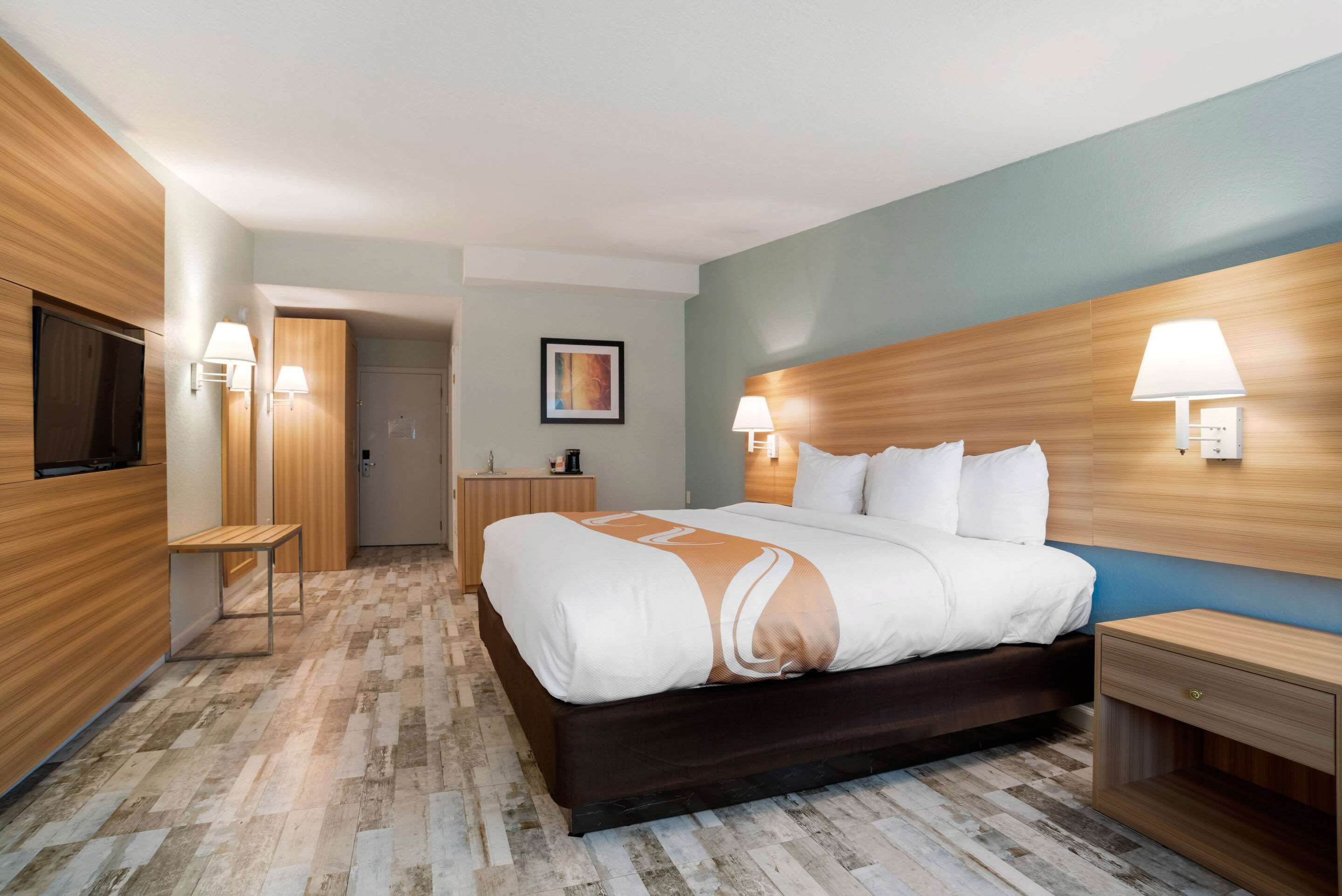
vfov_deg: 67.4
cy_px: 448
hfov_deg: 90.0
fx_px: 671
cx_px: 671
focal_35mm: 18
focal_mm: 18
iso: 320
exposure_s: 1/13
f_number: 10
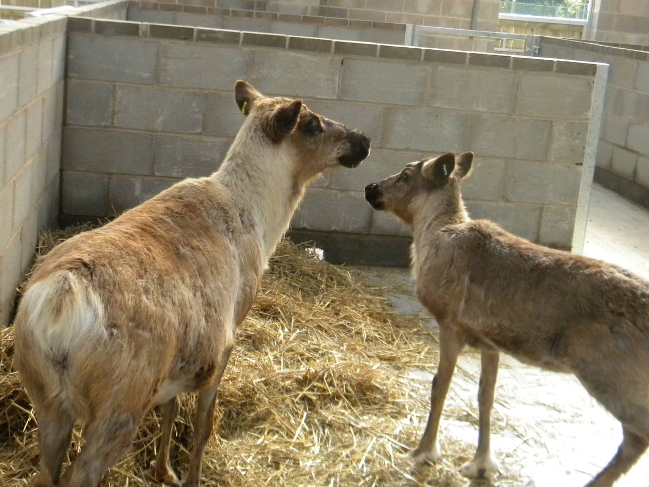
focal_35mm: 53
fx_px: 993
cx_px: 293
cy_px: 192
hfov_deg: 36.1
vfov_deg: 27.4
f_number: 3.8
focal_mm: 7.3
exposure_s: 1/270
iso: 400
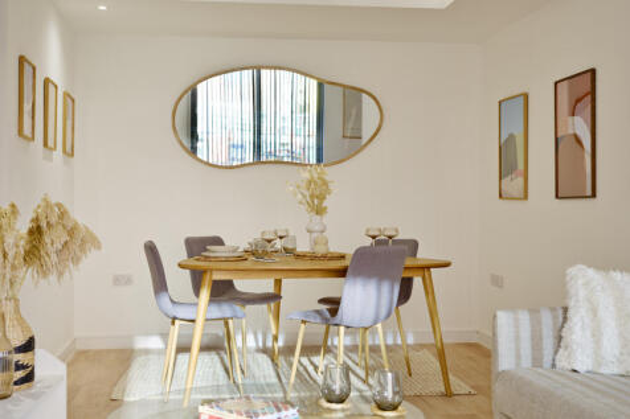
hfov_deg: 39.6
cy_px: 210
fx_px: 875
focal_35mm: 50
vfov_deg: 27.0
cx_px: 315
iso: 50
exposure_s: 1/6
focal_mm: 50
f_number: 5
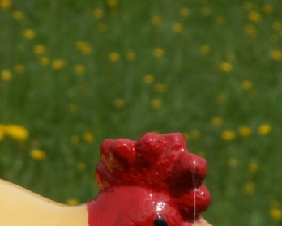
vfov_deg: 3.4
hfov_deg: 4.2
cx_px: -10
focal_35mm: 459
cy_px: 268
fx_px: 3834
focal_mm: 26.12
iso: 50
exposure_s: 1/200
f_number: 8
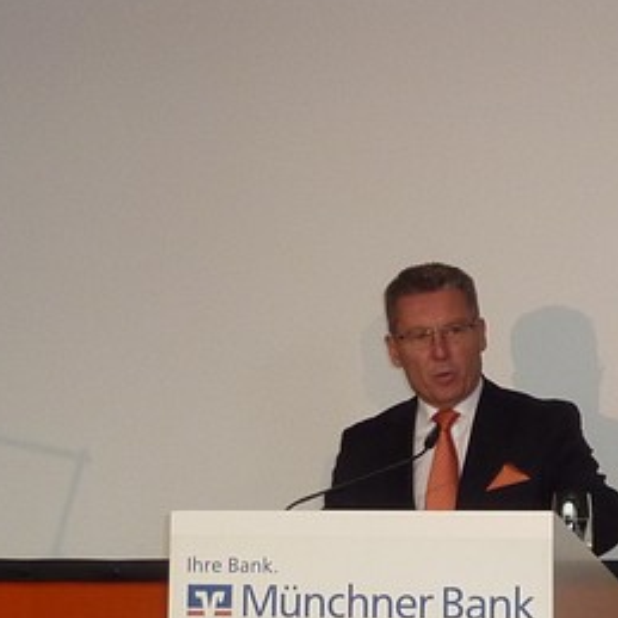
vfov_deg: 14.5
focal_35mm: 120
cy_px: 217
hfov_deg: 14.4
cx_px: 542
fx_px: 2424
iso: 160
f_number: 3.4
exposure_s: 1/30
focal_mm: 5
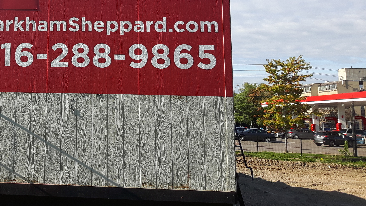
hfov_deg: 34.0
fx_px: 573
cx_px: 53
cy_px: 30
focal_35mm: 59
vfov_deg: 20.1
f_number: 1.9
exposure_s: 1/925
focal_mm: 3.7
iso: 40
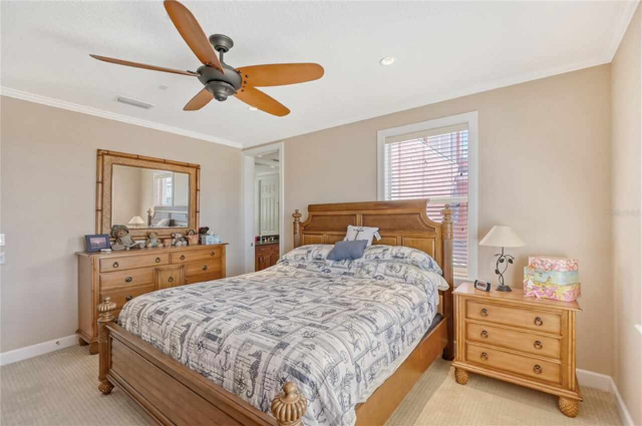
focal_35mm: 15
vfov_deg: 77.2
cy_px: 213
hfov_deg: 100.5
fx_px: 267
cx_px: 321
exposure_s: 1/160
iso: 800
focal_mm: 10
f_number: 10
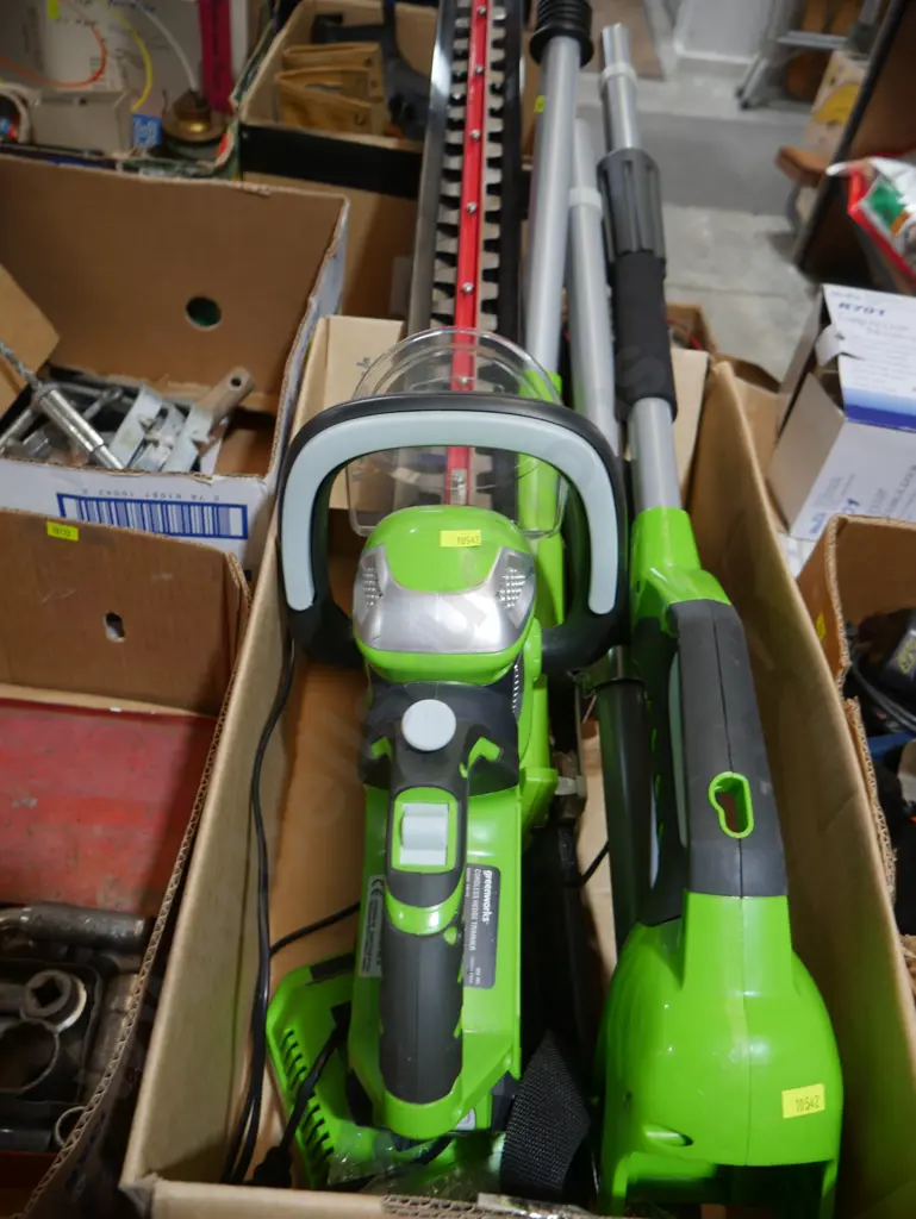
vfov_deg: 63.4
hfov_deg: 49.8
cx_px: 458
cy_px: 610
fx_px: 987
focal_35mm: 28
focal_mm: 14
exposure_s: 1/60
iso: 200
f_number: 3.5
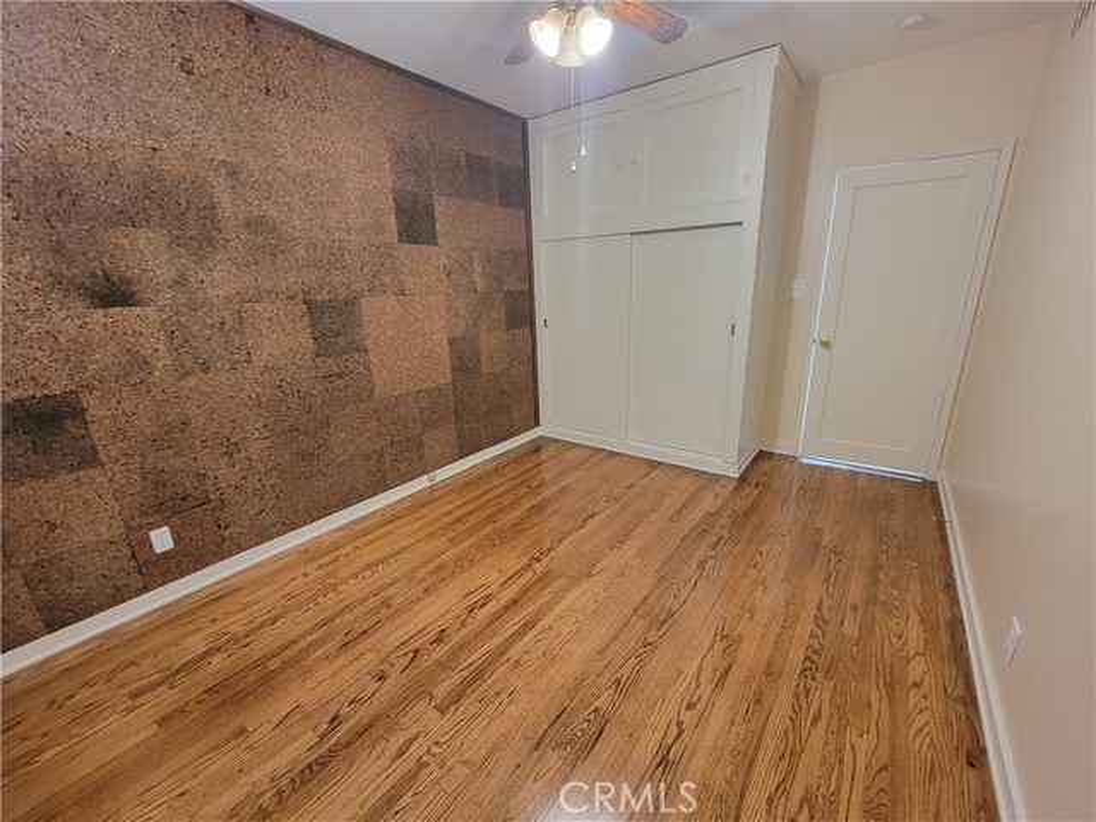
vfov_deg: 89.9
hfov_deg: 106.2
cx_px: 548
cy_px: 411
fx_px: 412
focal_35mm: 13
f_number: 2.2
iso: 500
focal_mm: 2.2
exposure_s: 1/30
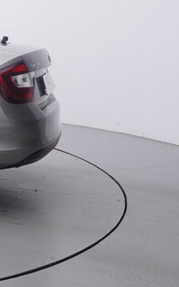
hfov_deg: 15.8
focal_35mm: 64
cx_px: -180
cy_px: 98
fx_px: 503
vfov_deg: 31.6
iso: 200
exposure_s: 1/80
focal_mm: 15
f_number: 5
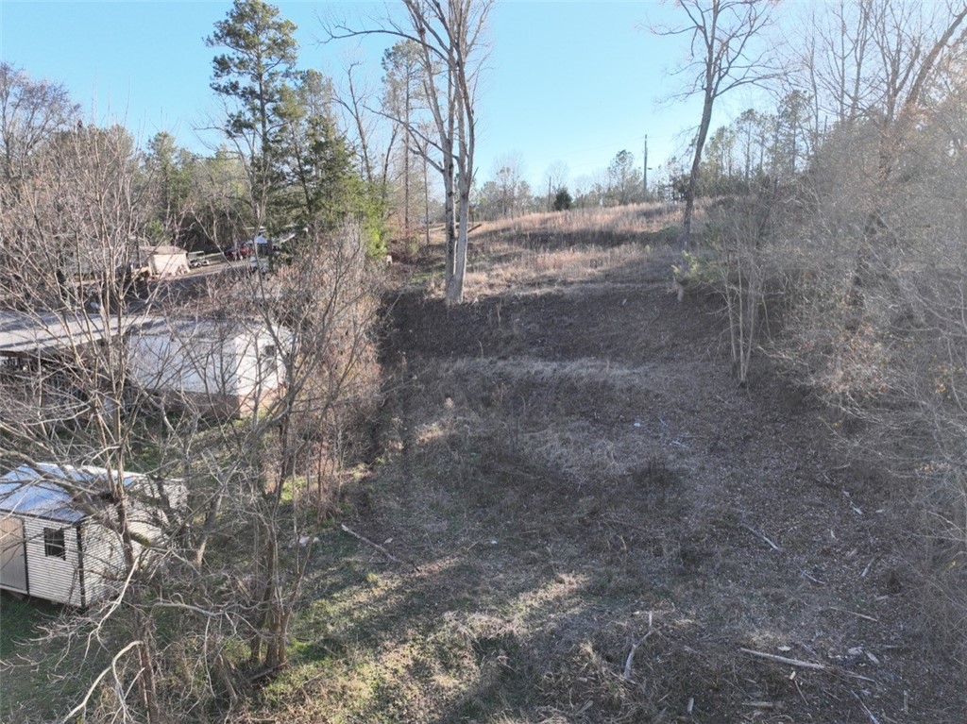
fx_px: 670
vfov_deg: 56.8
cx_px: 484
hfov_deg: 71.6
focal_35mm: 24
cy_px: 362
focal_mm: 12.29
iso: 380
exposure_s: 1/120
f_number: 2.8
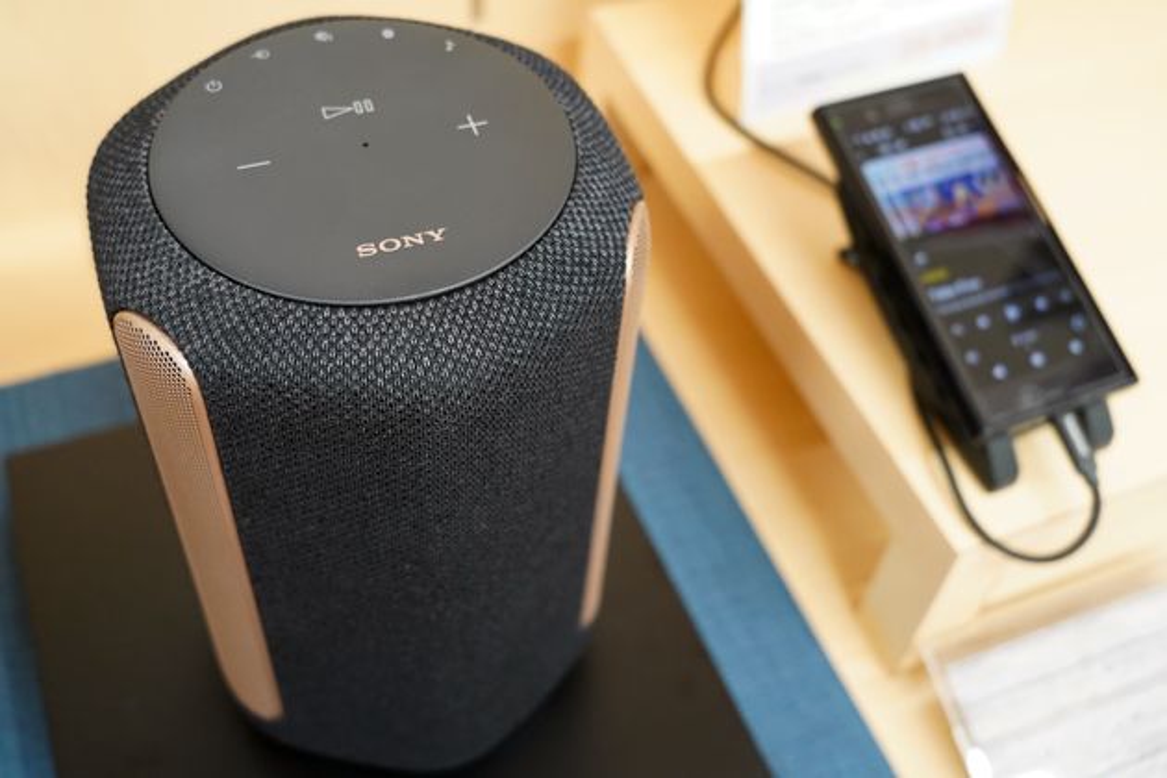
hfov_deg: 49.6
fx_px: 1264
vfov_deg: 34.2
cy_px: 389
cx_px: 584
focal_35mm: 39
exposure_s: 1/160
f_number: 5
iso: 4000
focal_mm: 39
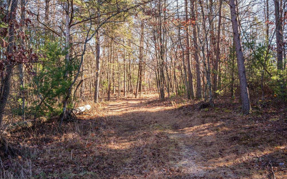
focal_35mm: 36
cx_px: 142
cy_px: 93
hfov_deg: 54.6
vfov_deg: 35.8
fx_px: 278
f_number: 6.3
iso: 400
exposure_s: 1/160
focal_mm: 34.5
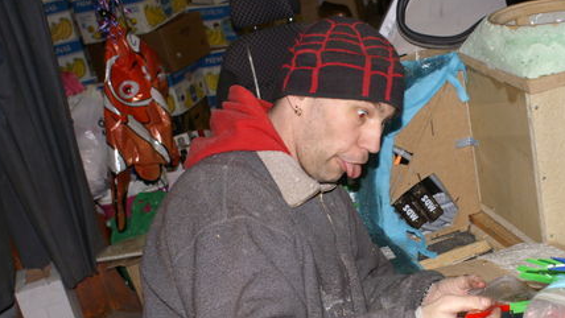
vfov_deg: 19.7
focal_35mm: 61
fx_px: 914
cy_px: 220
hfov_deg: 33.9
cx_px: 389
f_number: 4.5
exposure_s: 1/60
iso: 400
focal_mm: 26
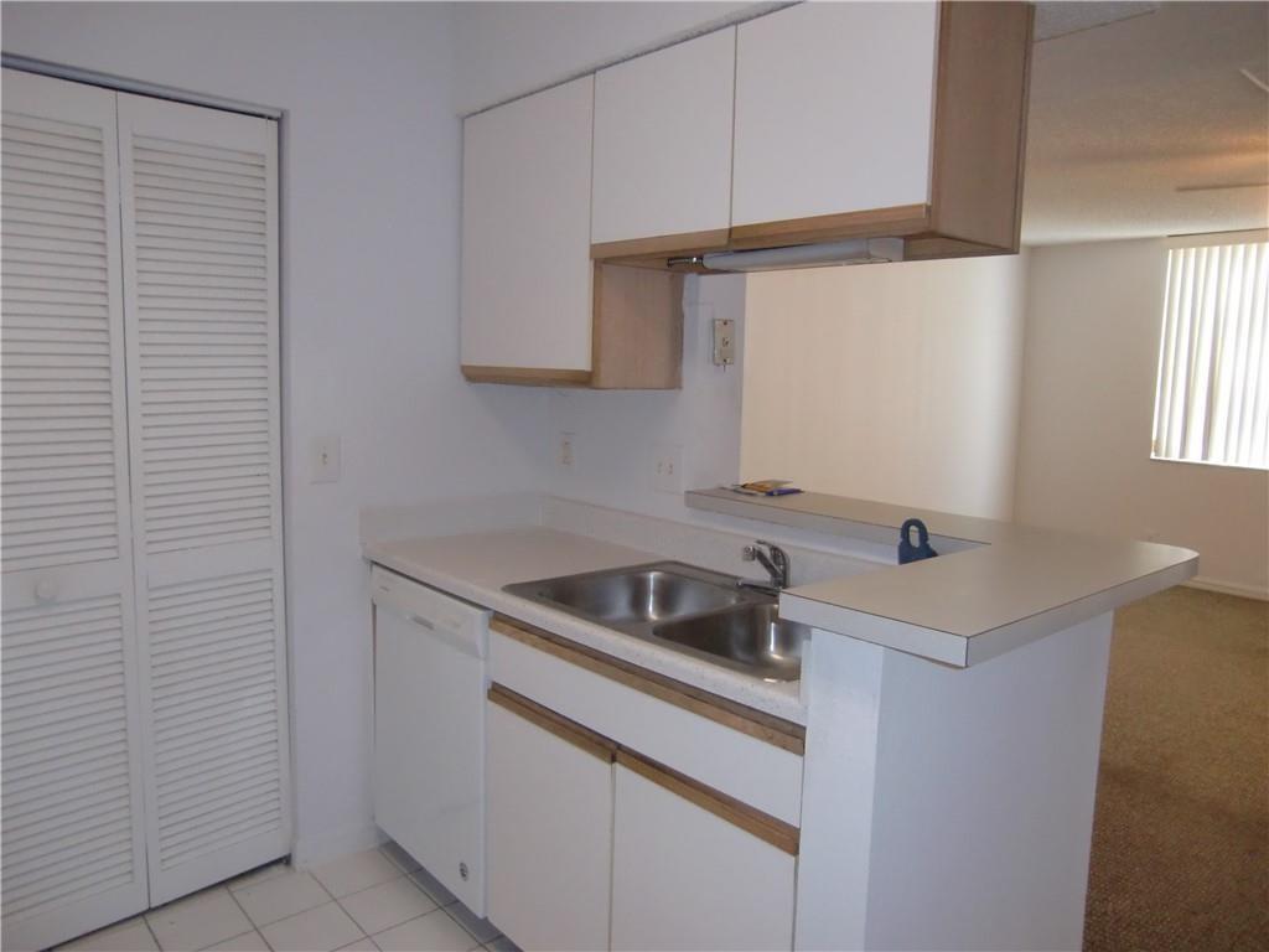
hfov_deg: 71.6
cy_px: 476
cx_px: 634
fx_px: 880
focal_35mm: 24
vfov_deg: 56.8
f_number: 3.2
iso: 320
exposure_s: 1/60
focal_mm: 4.3
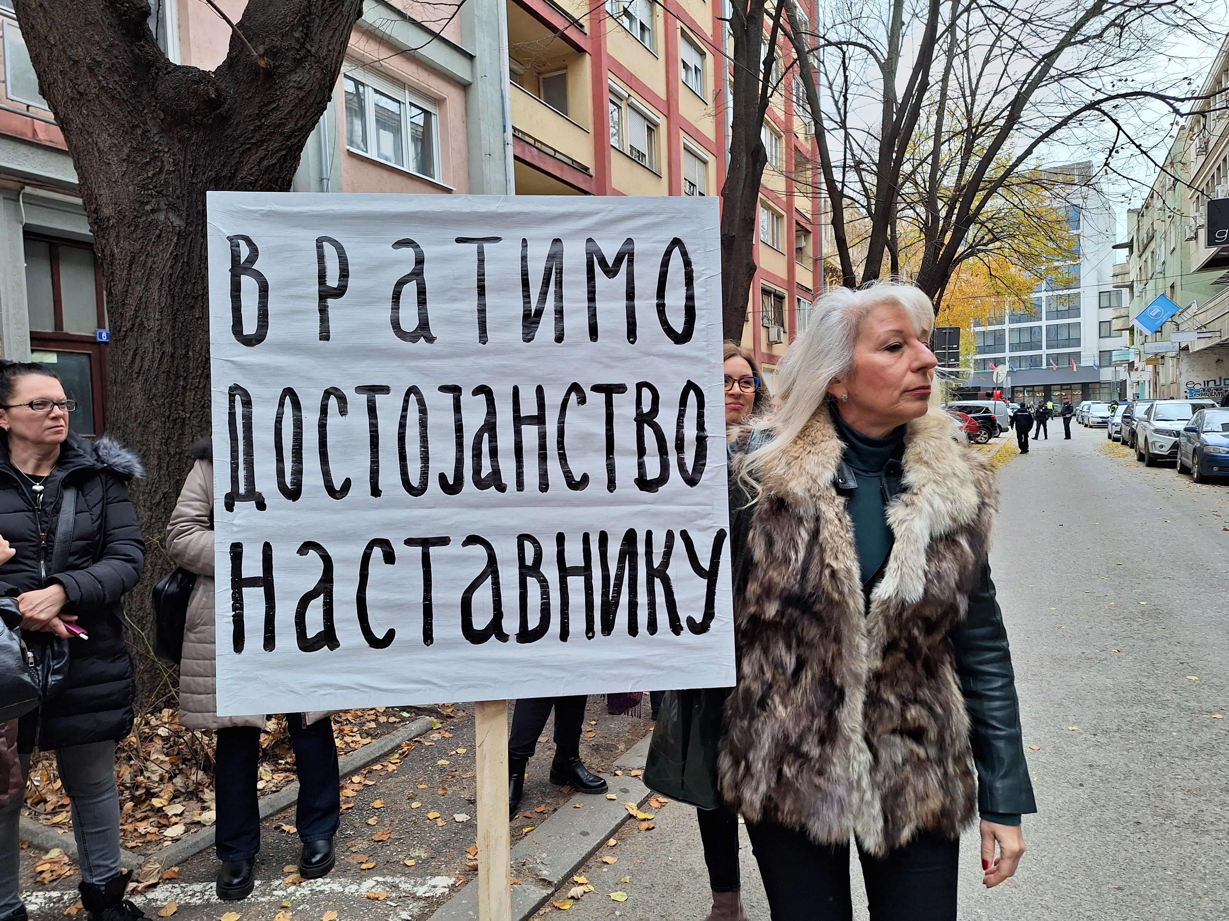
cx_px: 614
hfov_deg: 73.9
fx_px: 817
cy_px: 460
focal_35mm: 23
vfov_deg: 58.9
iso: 40
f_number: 1.8
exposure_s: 1/247
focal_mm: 5.54
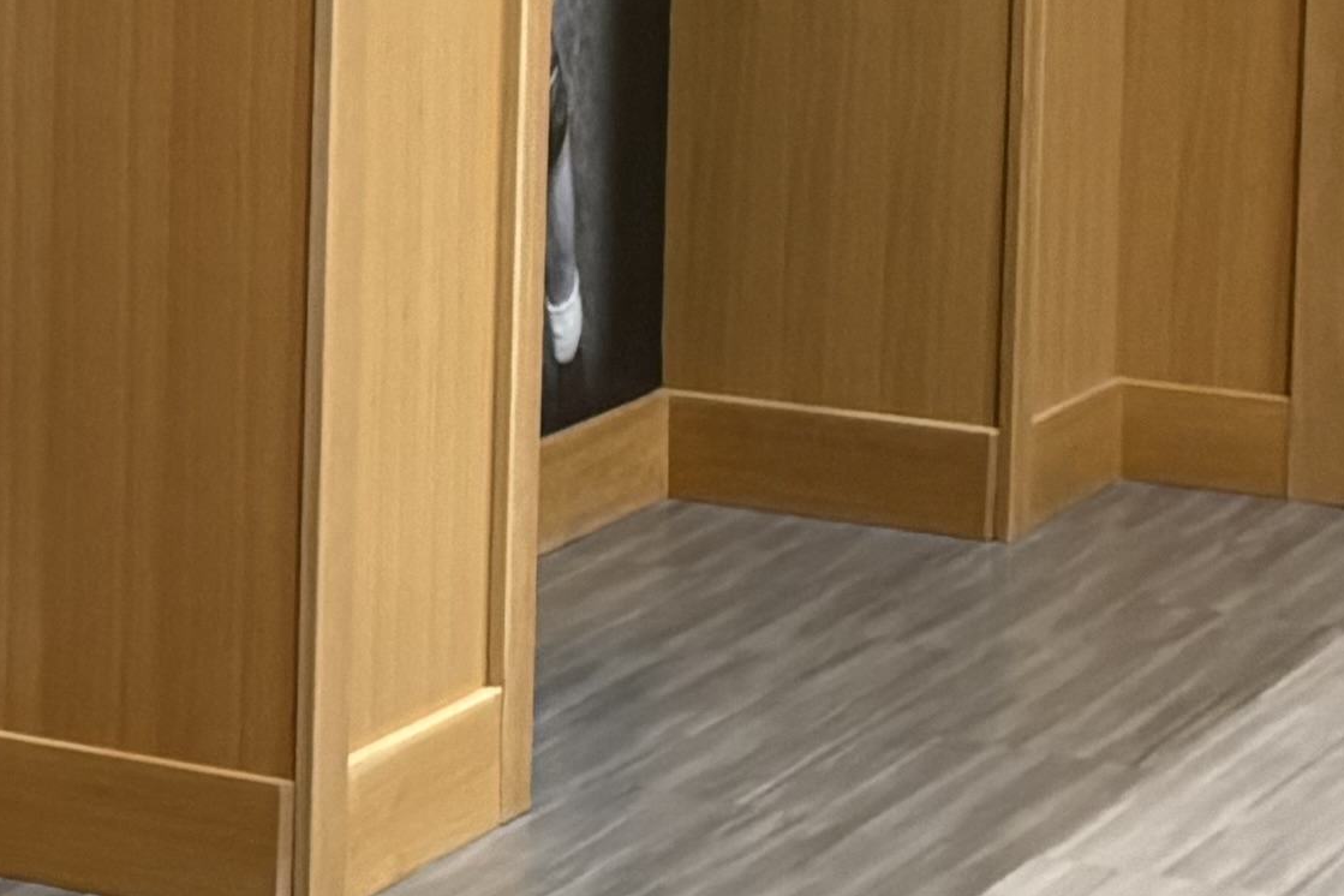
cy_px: -124
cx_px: -1503
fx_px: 5152
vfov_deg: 9.8
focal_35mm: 138
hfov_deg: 12.7
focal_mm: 5.96
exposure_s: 1/60
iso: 200
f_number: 1.6
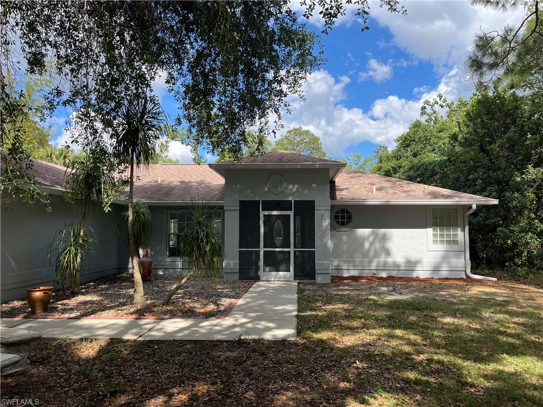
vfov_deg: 53.1
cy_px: 204
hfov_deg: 67.3
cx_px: 272
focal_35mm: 26
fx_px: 408
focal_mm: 5.1
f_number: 1.6
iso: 50
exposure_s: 1/1802
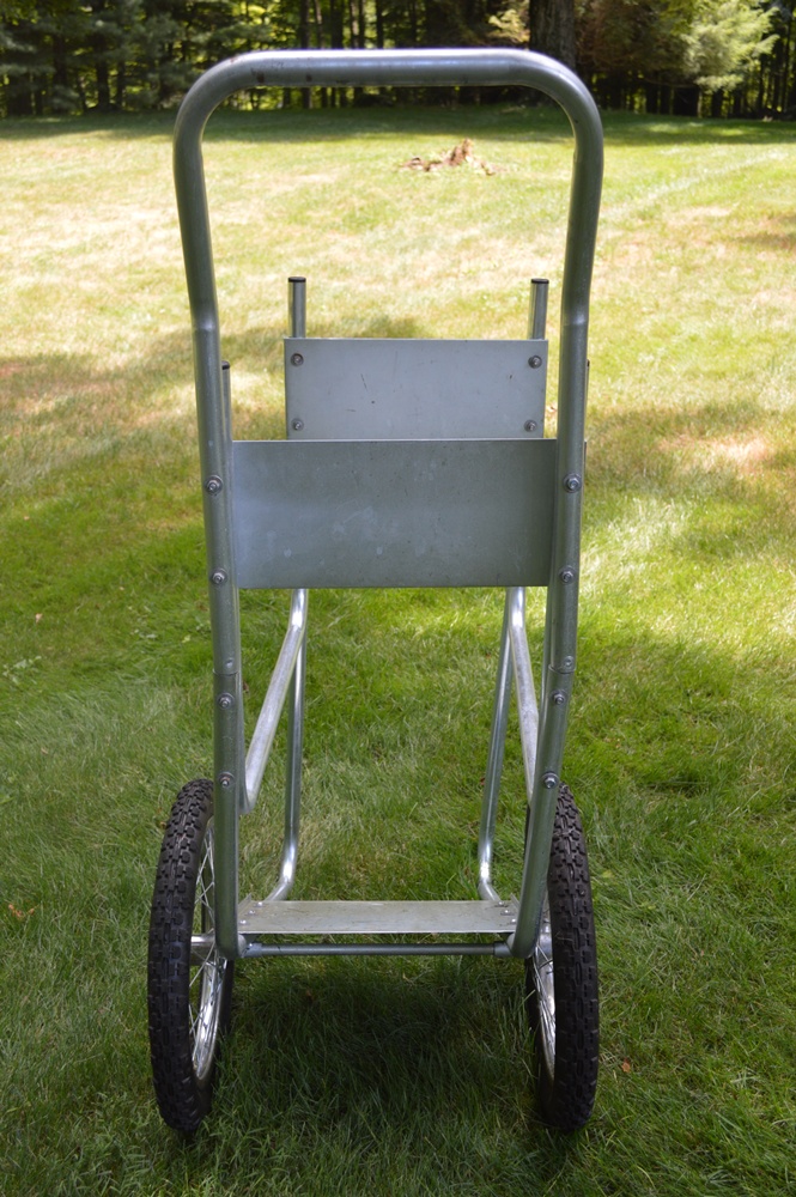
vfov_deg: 53.2
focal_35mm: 36
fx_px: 1196
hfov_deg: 36.8
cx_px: 398
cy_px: 598
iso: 360
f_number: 5.6
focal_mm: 24
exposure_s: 1/125
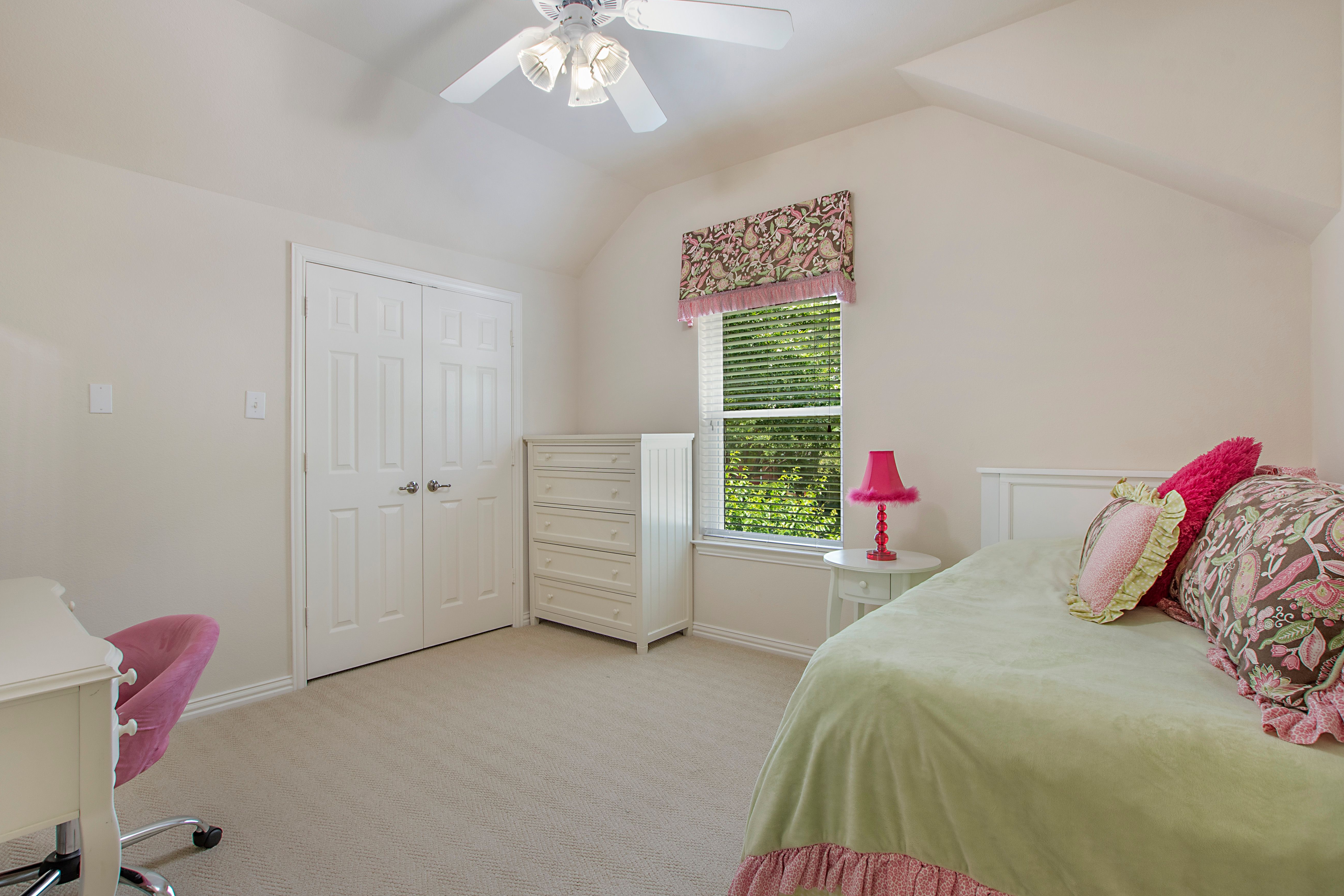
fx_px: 597
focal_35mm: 16
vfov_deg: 73.7
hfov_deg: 96.7
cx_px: 665
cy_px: 439
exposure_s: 1/13
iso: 100
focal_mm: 10
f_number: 8
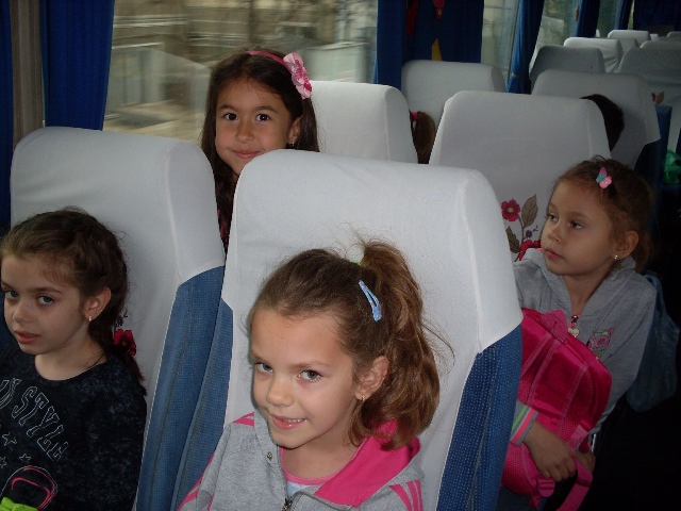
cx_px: 340
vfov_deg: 37.7
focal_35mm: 38
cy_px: 256
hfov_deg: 49.0
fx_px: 748
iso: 100
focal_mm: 6.3
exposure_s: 1/45
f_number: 2.8
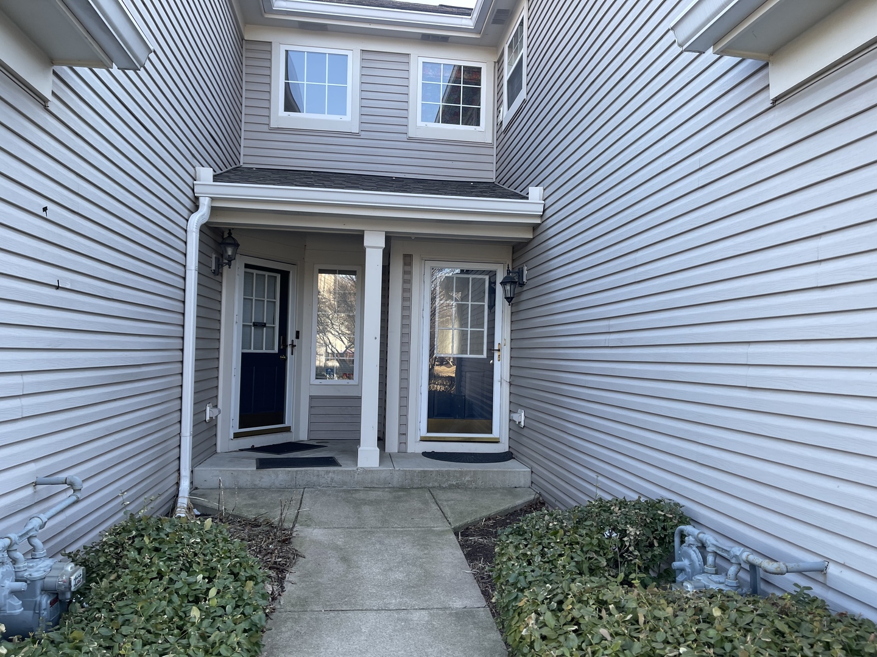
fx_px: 633
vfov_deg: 54.9
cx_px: 438
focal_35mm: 25
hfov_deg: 69.4
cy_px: 328
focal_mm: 5.1
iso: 32
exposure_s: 1/162
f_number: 1.6
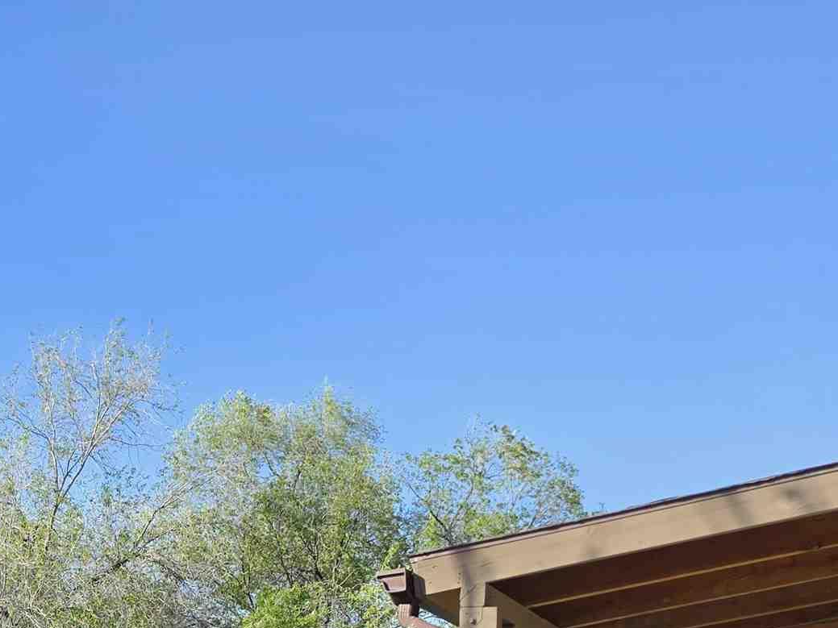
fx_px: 1646
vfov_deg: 19.5
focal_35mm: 68
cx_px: 6
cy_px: 863
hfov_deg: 27.0
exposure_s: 1/2657
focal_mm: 6.5
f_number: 1.4
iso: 64
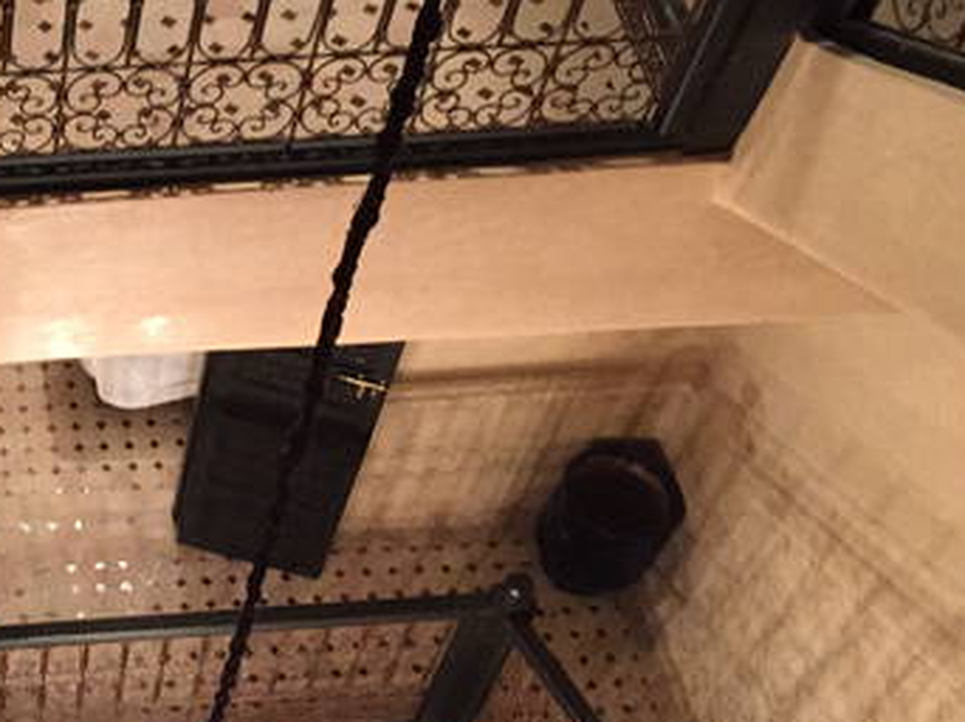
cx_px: -99
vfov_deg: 21.9
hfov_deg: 26.7
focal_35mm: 67
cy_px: 313
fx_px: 1866
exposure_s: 1/15
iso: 320
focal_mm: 4.15
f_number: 2.2
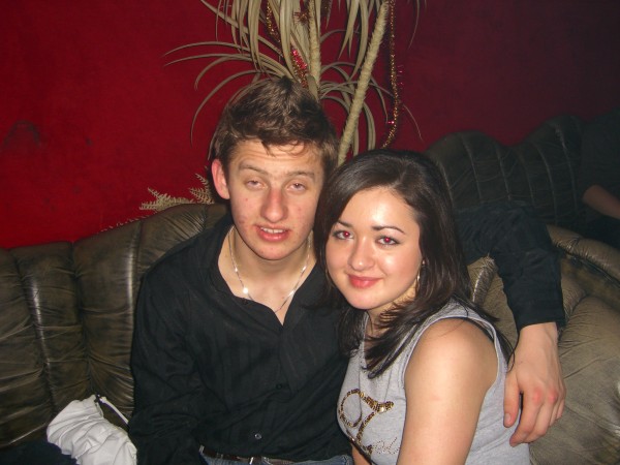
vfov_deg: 37.7
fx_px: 681
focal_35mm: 38
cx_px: 310
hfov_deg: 49.0
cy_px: 232
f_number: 2.8
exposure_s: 1/60
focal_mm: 7.9
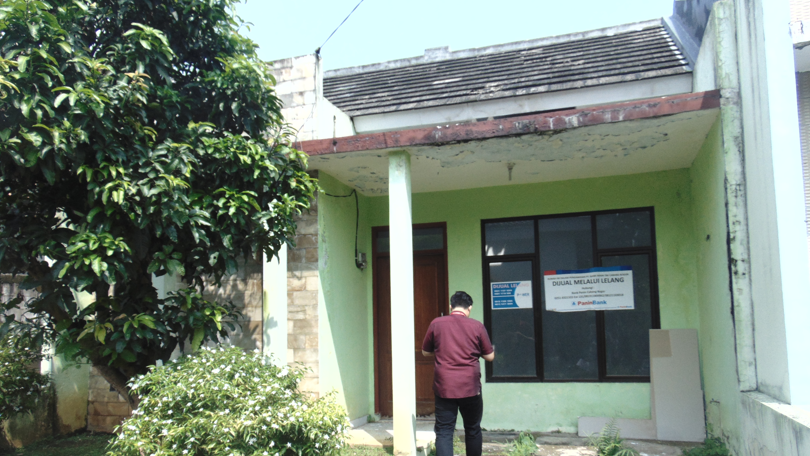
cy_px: 277
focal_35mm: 28
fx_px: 601
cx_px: 400
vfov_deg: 41.3
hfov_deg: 67.9
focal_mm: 4.5
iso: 80
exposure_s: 1/1000
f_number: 3
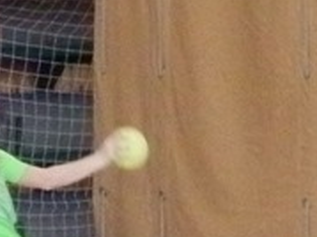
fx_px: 3450
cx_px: -446
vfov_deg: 3.9
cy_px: 92
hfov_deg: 5.1
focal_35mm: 377
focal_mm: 11.9
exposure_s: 1/200
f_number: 4.4
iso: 1600
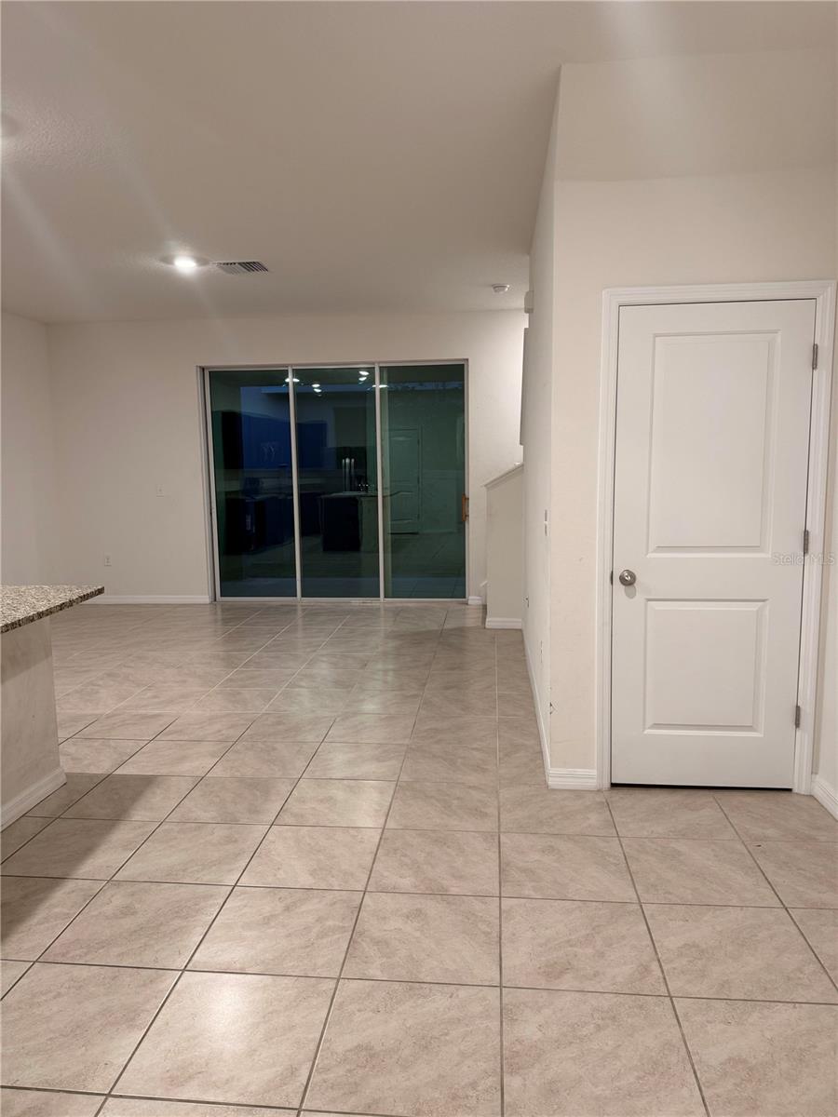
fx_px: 775
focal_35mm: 24
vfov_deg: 71.6
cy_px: 558
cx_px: 419
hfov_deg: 56.8
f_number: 1.78
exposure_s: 1/60
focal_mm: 6.76
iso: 160
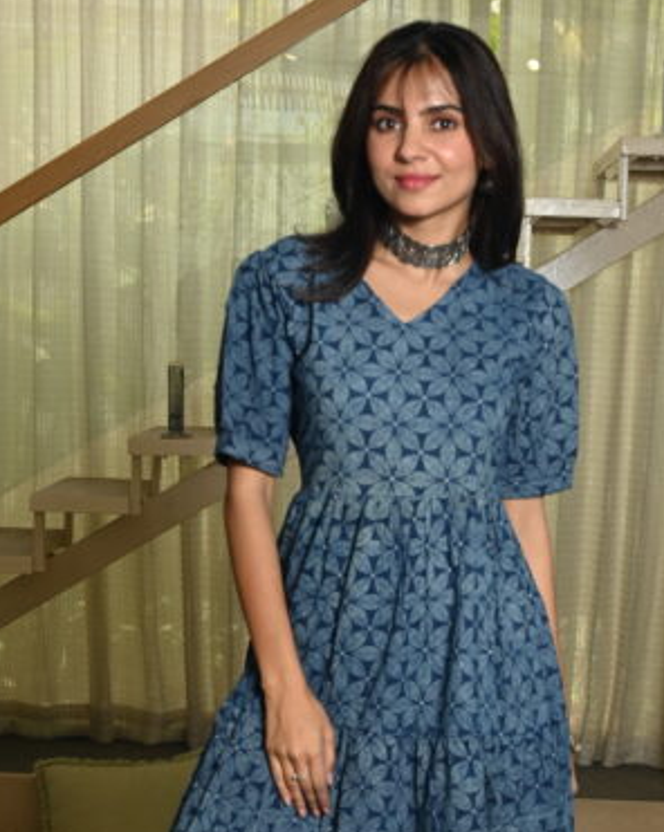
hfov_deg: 17.2
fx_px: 2190
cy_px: 668
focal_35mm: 89
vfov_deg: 21.3
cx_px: 415
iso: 640
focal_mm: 52
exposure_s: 1/160
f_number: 8
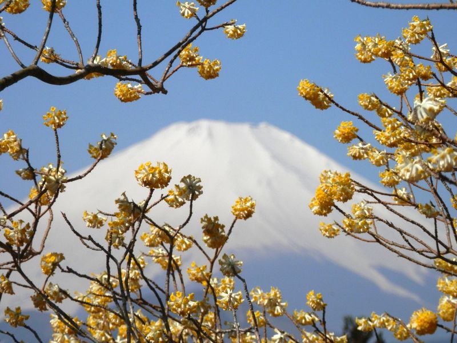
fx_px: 2970
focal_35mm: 225
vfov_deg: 6.6
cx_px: 228
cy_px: 172
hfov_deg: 8.8
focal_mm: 40.2
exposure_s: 1/250
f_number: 17.2
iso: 125
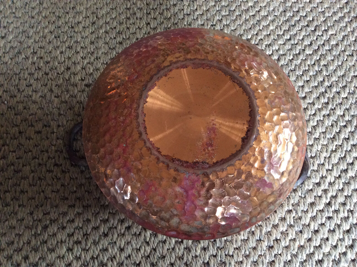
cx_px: 178
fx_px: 330
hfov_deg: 56.9
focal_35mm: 32
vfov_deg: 44.1
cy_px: 134
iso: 250
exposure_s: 1/25
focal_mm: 3.3
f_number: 2.4
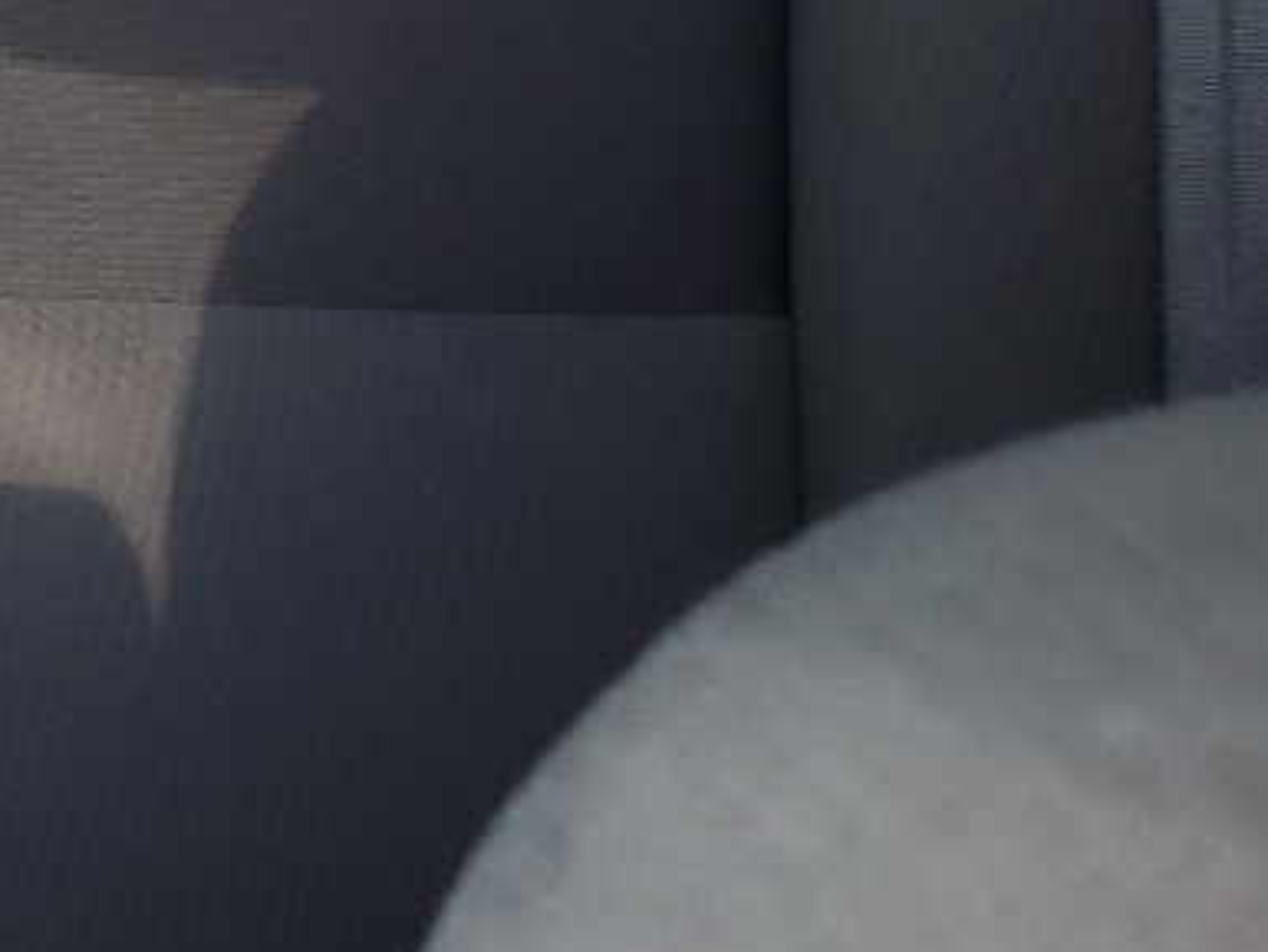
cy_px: -191
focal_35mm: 108
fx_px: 3957
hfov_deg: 15.2
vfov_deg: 13.3
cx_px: -1166
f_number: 1.5
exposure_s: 1/120
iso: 56
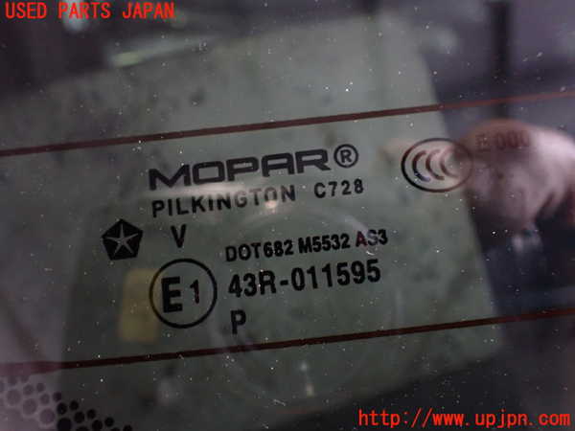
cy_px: 216
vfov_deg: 46.8
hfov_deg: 60.0
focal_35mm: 30
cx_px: 288
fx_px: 498
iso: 800
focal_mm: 5.4
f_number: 2.3
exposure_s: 1/30
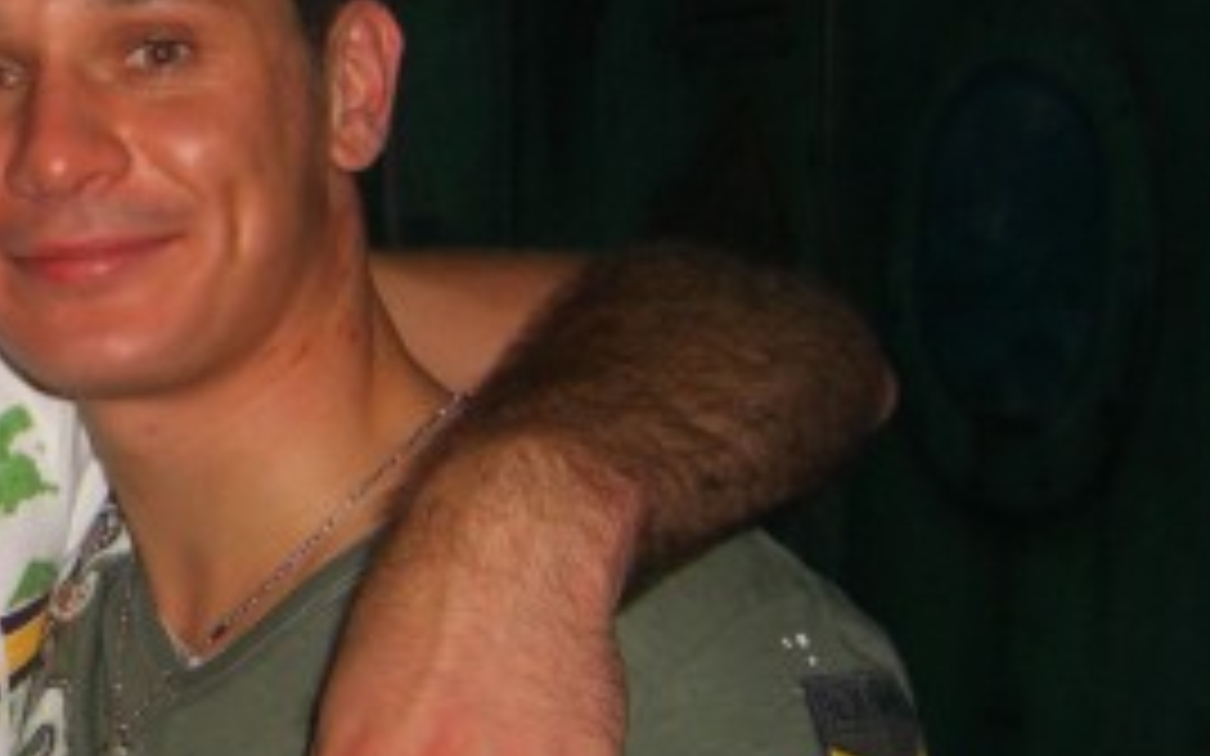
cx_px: -112
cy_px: 387
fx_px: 2967
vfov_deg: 14.5
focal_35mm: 90
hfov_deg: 21.9
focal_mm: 7.9
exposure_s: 1/60
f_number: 2.8
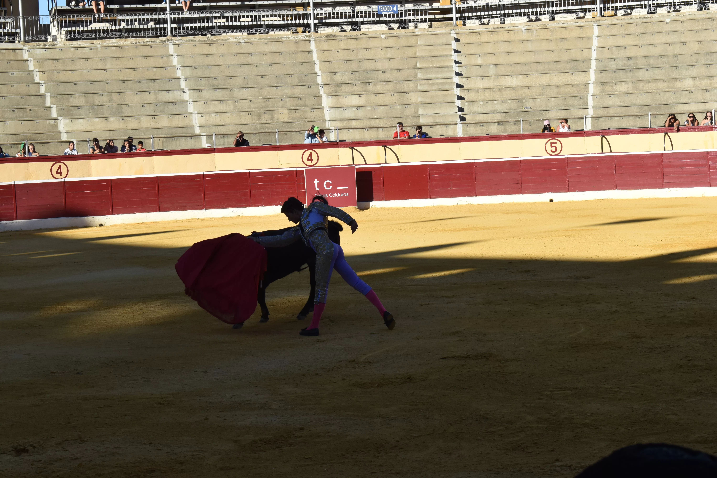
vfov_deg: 16.6
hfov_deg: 24.6
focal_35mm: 82
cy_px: 239
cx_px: 358
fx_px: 1643
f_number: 11
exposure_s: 1/500
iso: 400
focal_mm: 55
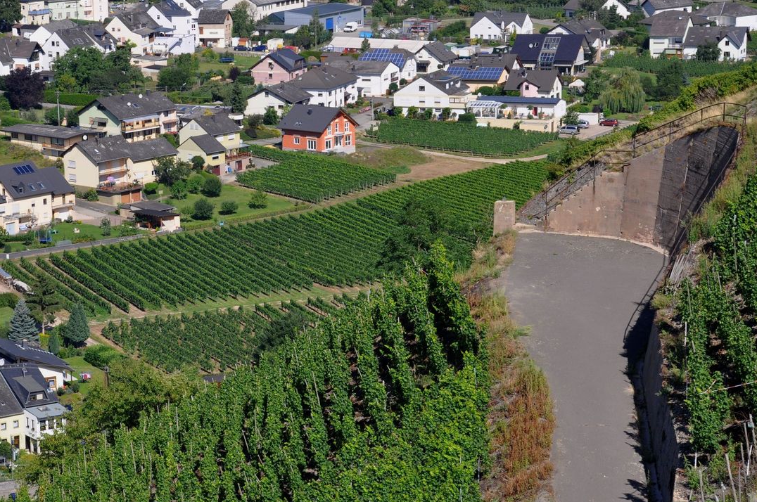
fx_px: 2436
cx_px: 201
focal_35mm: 116
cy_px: 250
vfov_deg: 11.8
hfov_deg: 17.6
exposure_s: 1/320
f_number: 9
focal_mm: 52
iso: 200
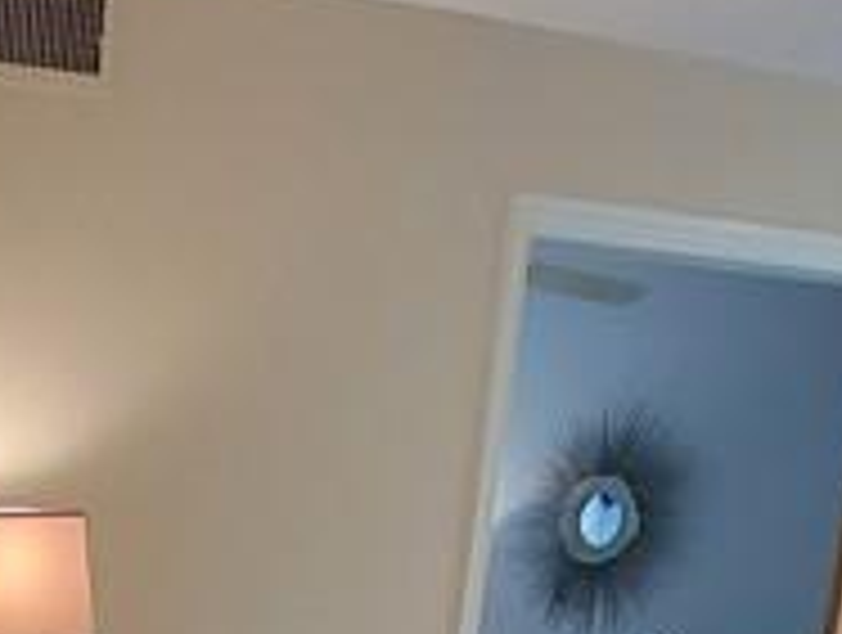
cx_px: -428
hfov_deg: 22.4
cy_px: 1021
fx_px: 1730
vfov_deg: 18.0
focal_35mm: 71
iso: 200
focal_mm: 2.2
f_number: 2.2
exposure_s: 1/60
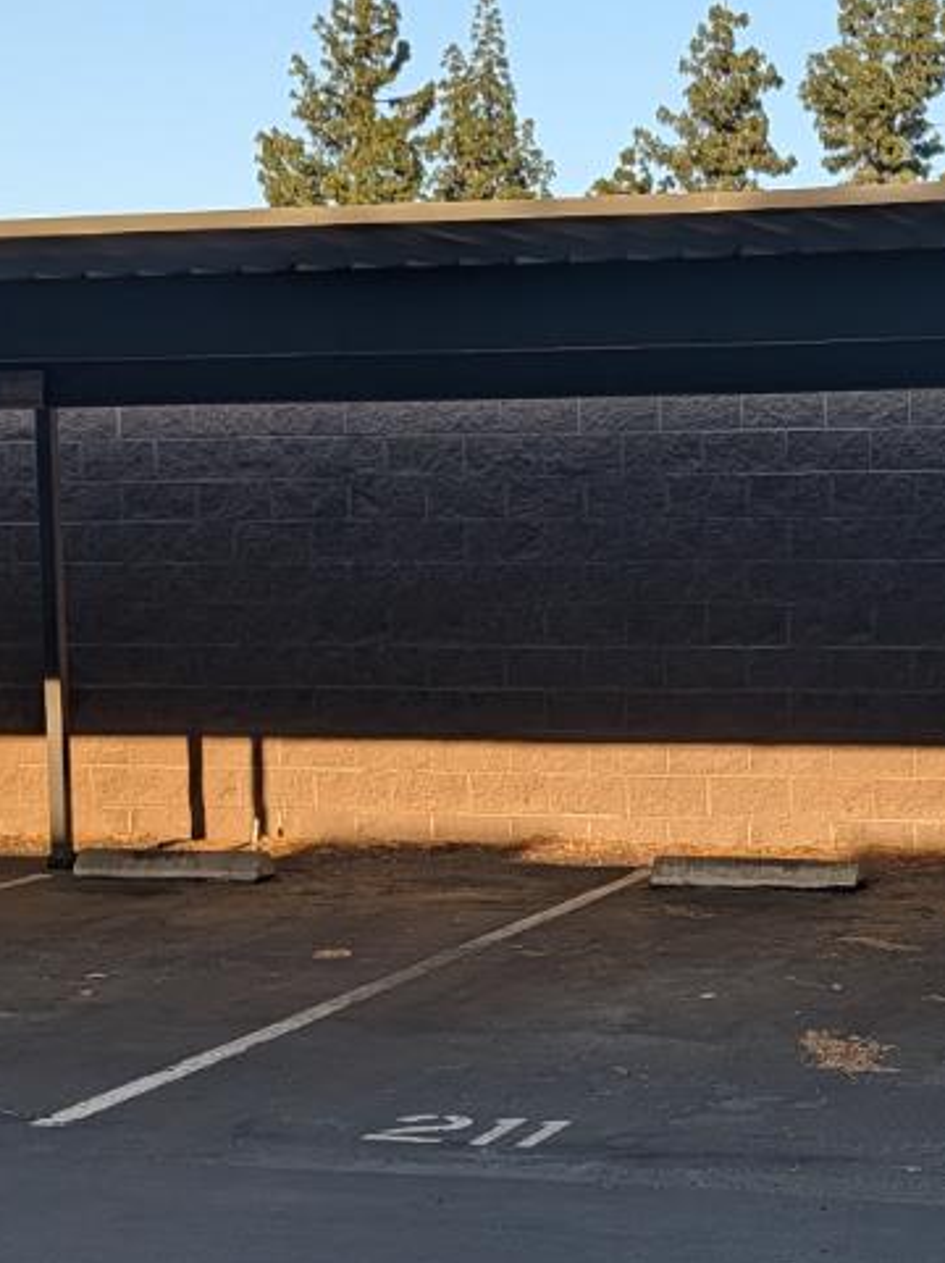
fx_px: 2734
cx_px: 811
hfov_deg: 19.3
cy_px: 760
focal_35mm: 75
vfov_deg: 26.0
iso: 21
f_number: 1.68
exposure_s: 1/576
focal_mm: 6.9
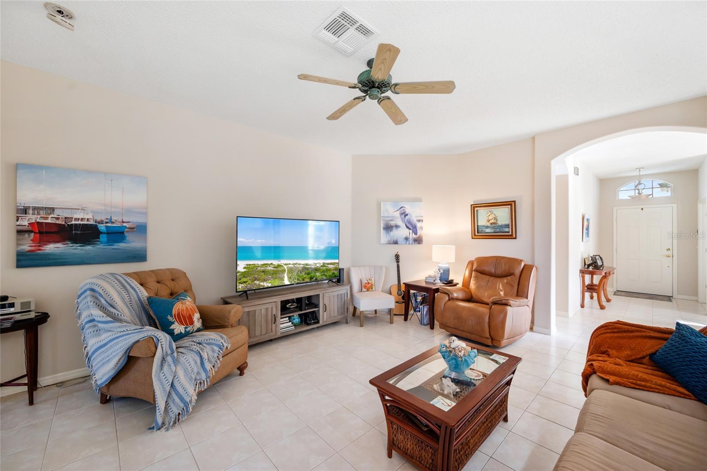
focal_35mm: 14
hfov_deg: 104.2
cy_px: 236
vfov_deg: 81.2
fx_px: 275
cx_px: 354
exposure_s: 1/15
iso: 250
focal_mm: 14
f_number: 6.3
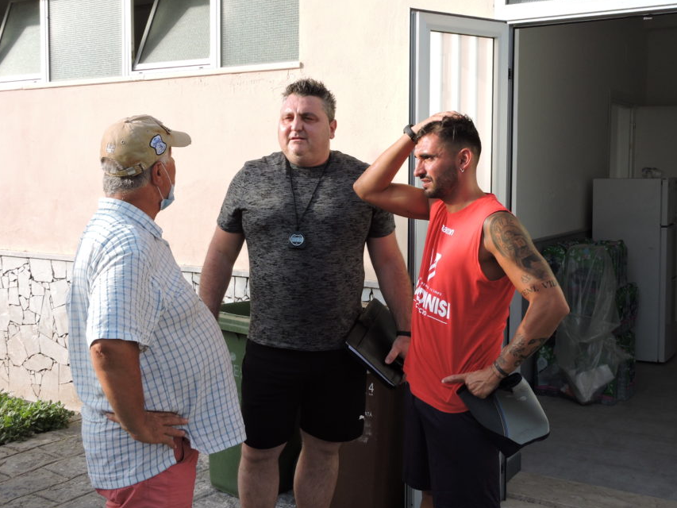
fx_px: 822
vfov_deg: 34.3
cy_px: 231
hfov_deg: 44.8
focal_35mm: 42
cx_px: 312
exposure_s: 1/320
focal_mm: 6.3
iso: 100
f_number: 3.8
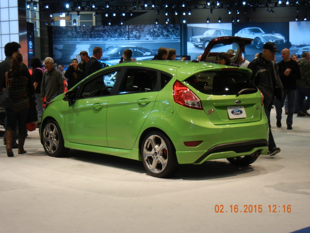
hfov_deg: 28.6
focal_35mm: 68
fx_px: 609
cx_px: 155
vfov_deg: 21.6
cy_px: 116
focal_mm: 12.2
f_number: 4.1
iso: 196
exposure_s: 1/60
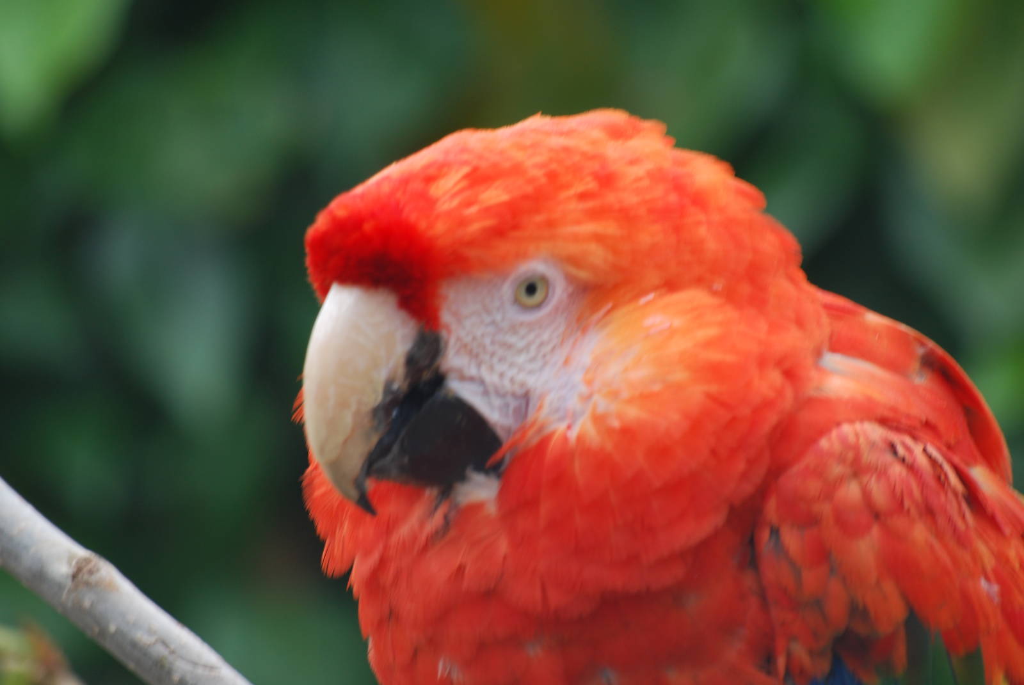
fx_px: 12815
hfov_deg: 4.6
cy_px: 342
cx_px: 512
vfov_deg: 3.1
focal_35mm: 450
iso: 200
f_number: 5.6
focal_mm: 300
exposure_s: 1/125
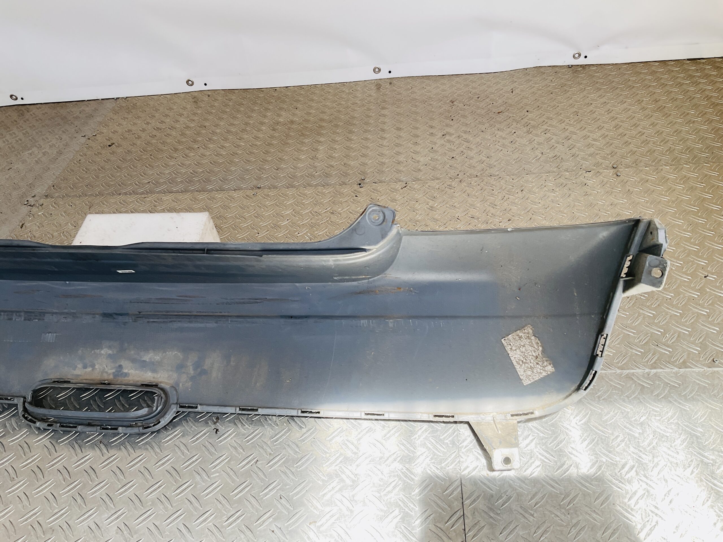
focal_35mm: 29
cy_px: 271
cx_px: 362
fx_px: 606
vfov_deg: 48.2
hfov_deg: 61.7
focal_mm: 3
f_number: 1.8
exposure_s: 1/383
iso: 16
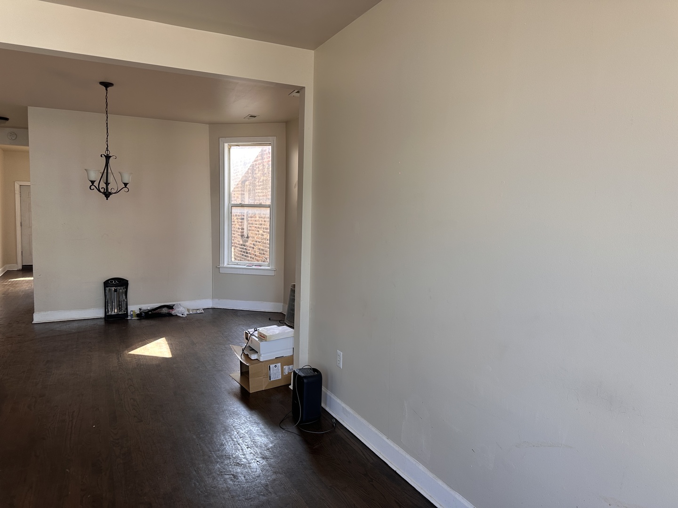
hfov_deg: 71.6
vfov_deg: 56.8
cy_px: 254
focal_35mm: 24
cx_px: 339
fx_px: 470
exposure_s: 1/121
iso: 80
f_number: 1.78
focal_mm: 6.86
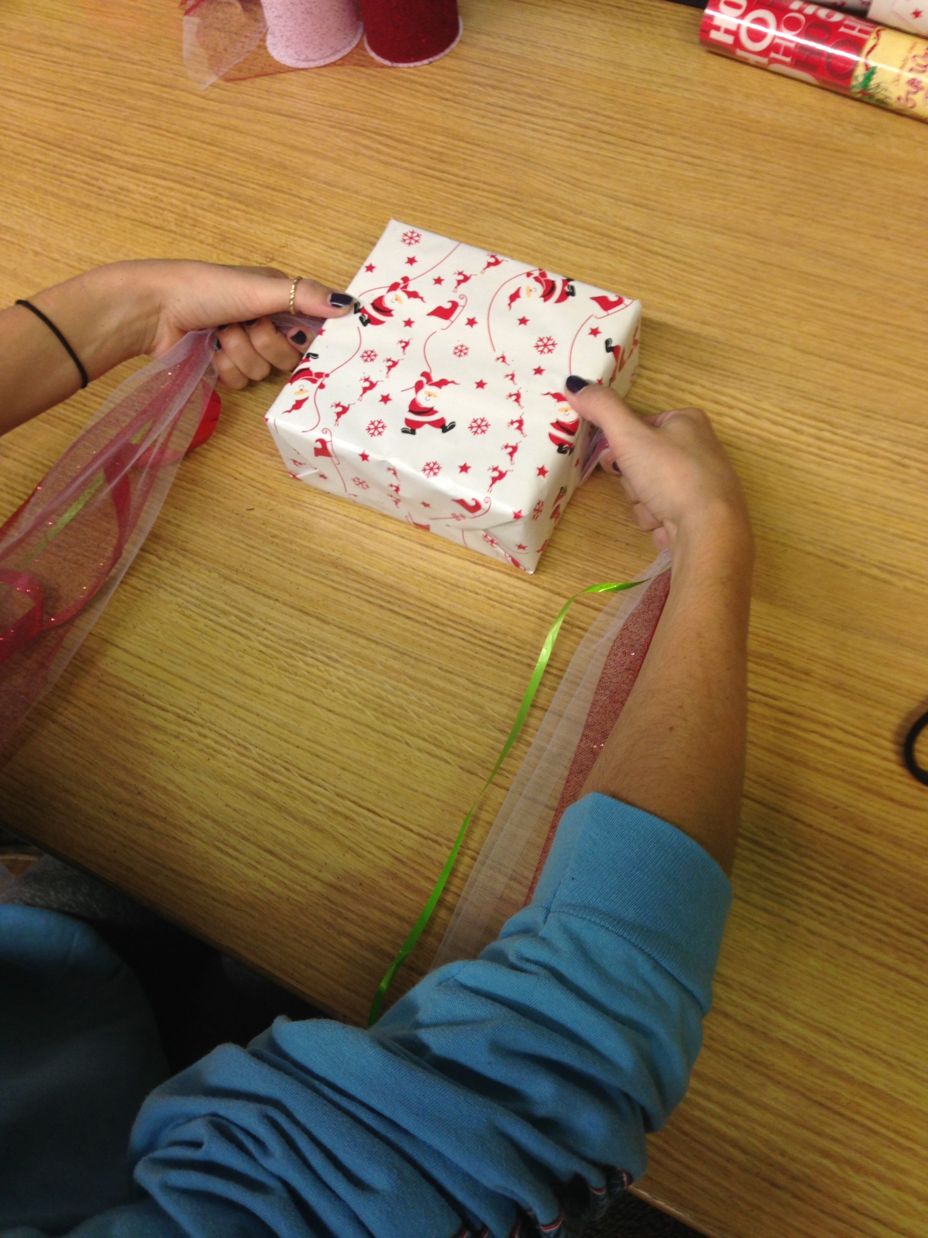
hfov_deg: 42.9
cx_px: 464
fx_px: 1180
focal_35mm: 33
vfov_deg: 55.4
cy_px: 619
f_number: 2.4
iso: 64
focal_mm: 4.12
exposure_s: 1/20
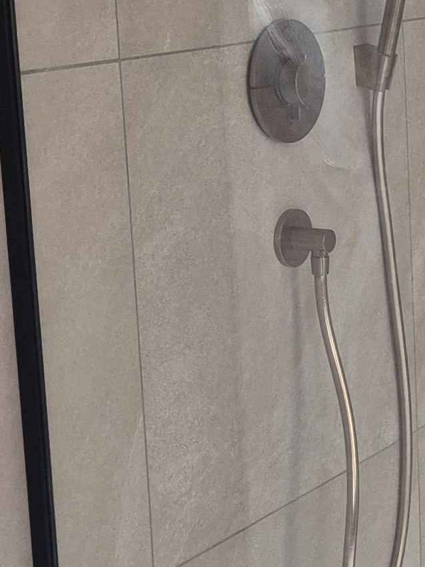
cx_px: 764
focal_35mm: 108
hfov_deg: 12.5
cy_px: 265
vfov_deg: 18.2
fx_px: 1768
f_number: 1.8
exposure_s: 1/100
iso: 400
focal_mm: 5.4
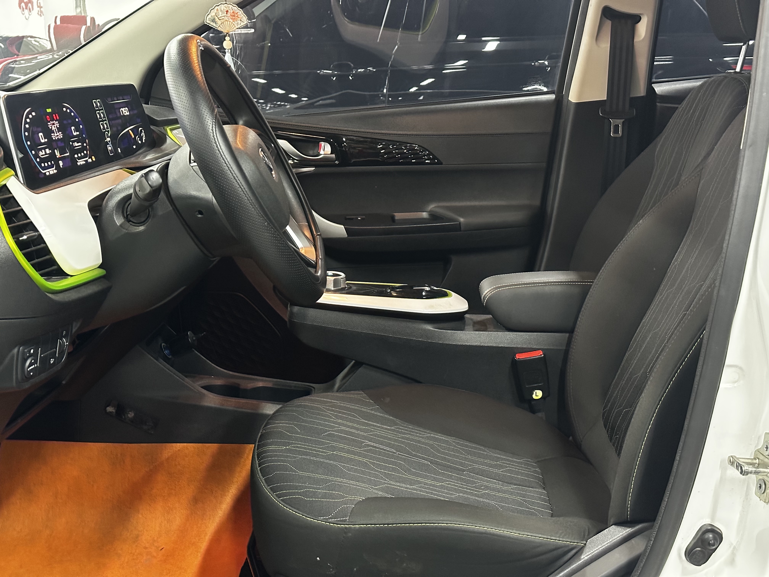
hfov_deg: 39.7
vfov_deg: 30.3
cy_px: 288
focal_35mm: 48
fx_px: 1066
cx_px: 384
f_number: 1.78
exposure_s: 1/25
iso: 640
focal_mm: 6.86
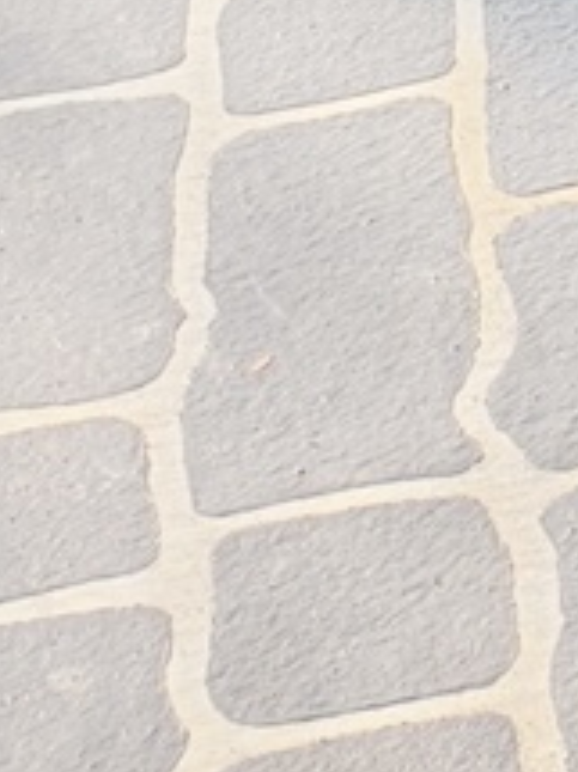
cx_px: 1608
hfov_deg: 7.8
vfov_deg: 8.3
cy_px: -2007
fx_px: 3811
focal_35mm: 171
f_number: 1.57
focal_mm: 6.54
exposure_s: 1/2000
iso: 71
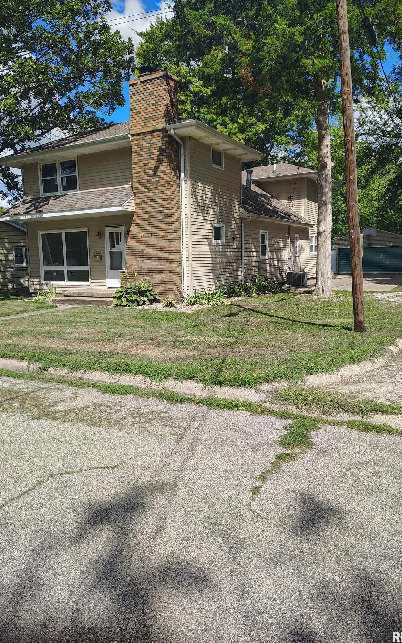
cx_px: 189
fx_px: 456
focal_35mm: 26
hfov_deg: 47.6
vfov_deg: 70.4
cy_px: 319
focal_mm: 5.56
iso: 107
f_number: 1.8
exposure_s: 1/1102
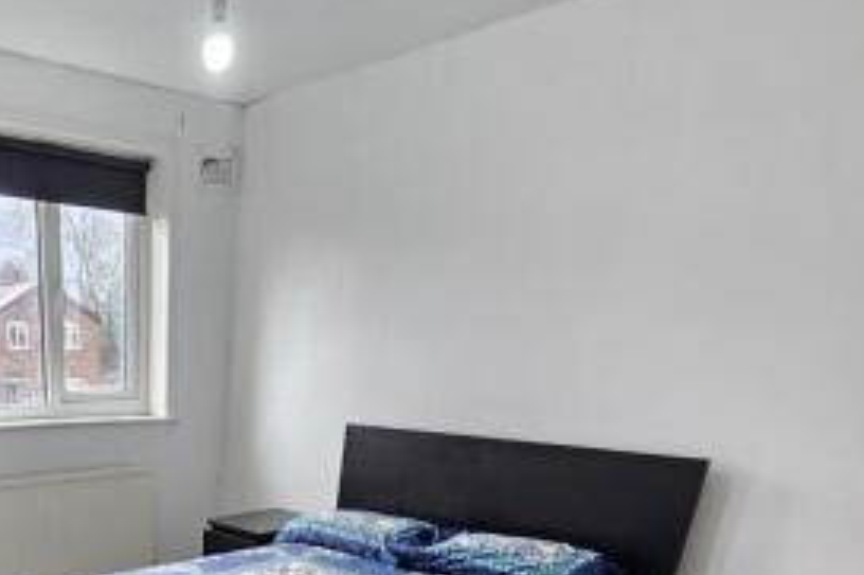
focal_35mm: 29
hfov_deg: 58.0
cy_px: 678
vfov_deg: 35.8
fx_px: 696
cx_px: 151
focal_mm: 2.2
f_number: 2.2
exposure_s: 1/50
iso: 160
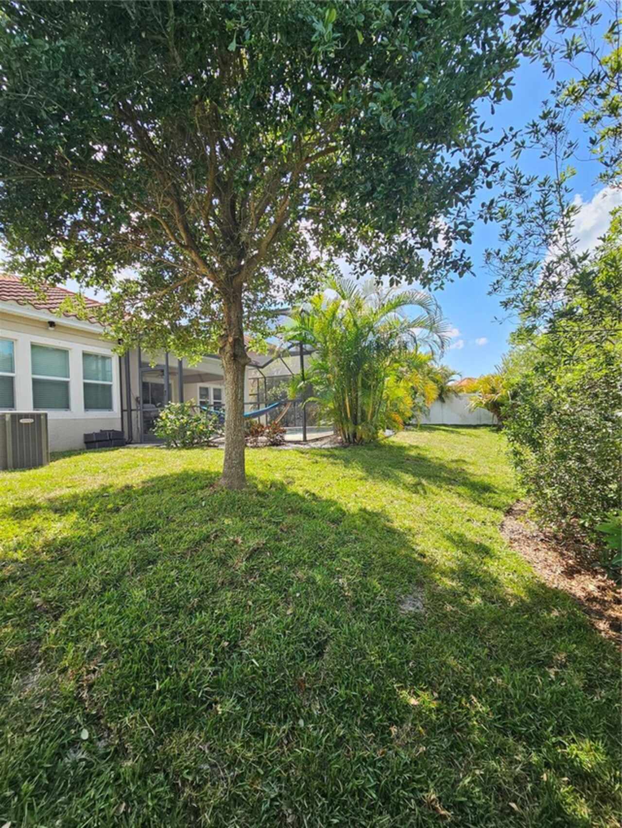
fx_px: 311
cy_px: 414
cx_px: 311
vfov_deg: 106.2
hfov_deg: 89.9
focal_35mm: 13
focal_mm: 2.2
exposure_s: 1/556
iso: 50
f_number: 2.2
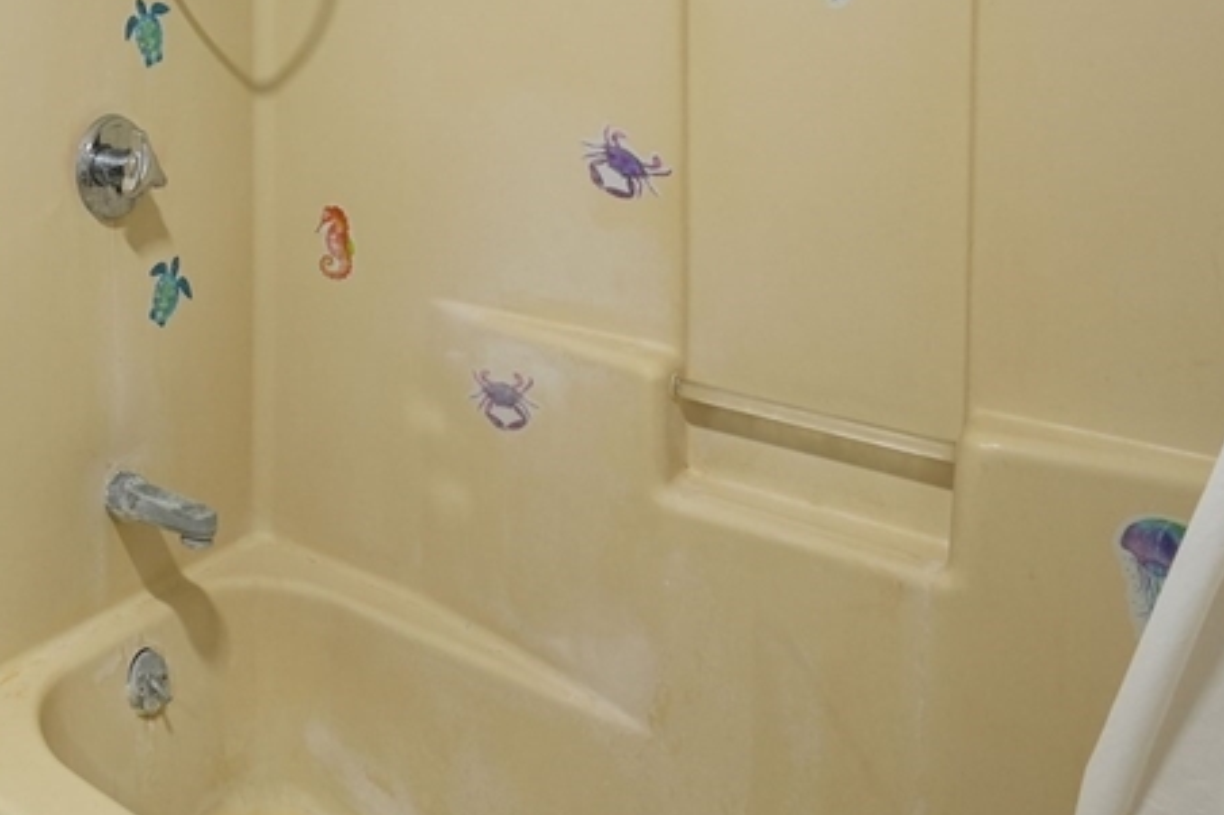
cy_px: -12
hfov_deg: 45.1
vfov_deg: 35.0
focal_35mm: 34
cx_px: -57
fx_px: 1156
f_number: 8
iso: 500
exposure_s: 1/1.25
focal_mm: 10
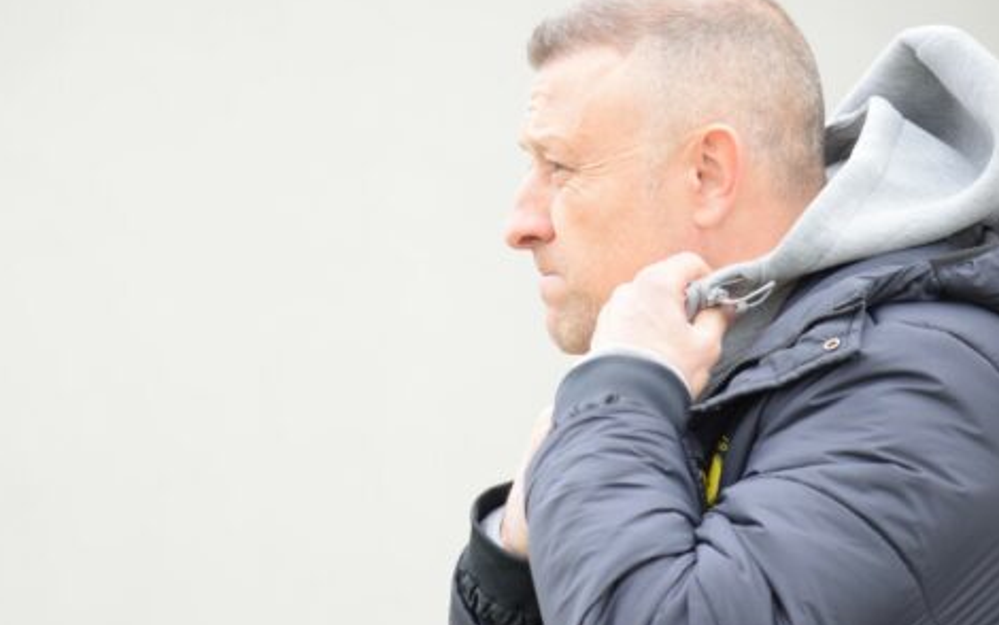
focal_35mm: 287
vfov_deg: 4.6
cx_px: 385
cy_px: 285
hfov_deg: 7.3
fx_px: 7816
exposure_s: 1/640
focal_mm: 140
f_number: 4.8
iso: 1600
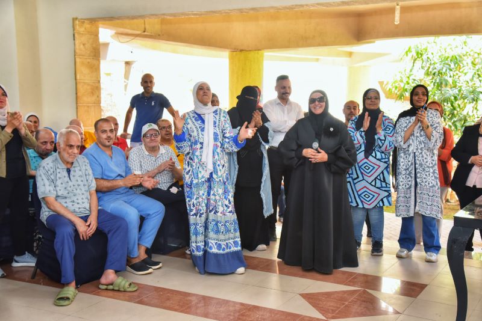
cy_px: 160
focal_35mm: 48
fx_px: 643
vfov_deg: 28.1
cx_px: 241
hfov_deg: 41.1
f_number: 5.6
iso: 1600
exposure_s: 1/200
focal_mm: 48
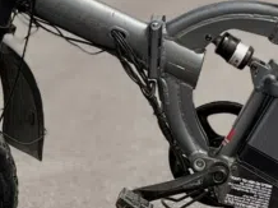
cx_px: 187
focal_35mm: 353
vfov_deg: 4.2
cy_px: 3
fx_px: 2832
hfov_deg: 5.6
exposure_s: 1/1342
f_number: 2.8
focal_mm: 15.66
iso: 50
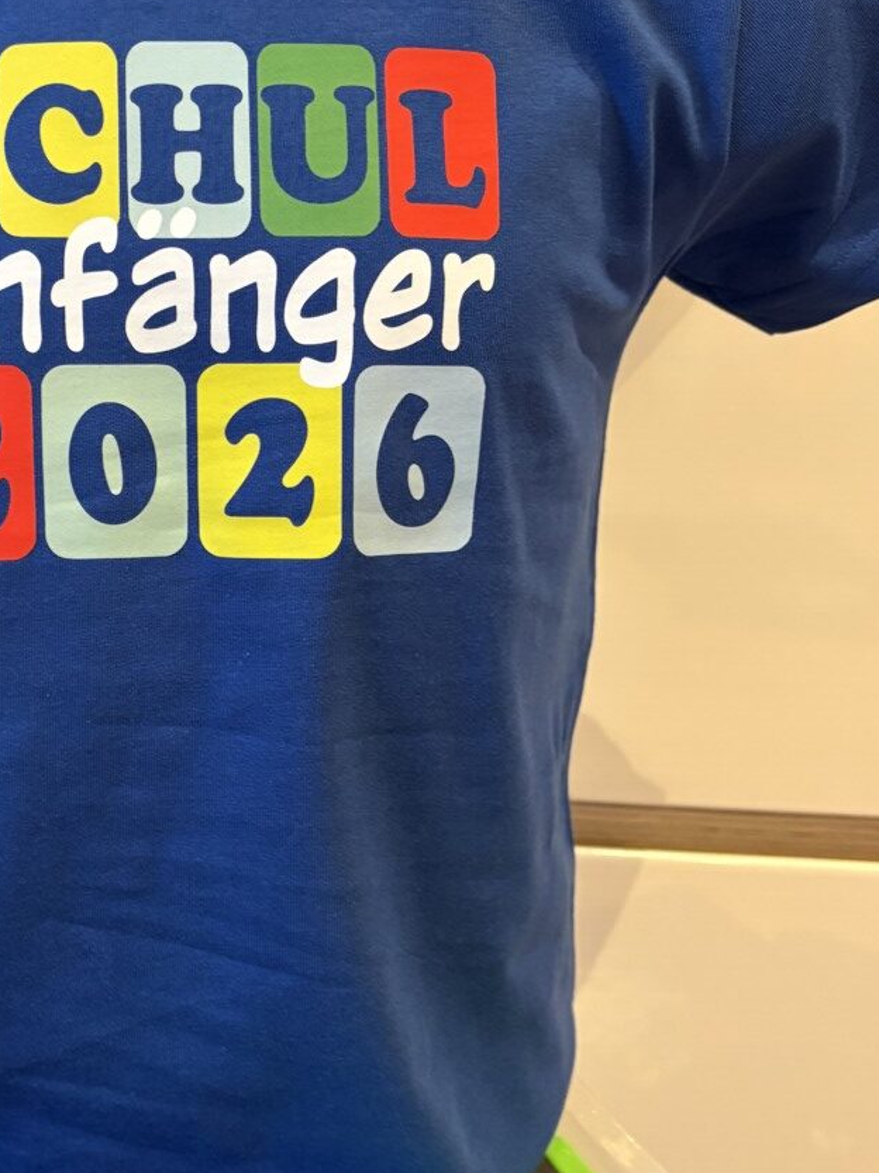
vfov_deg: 42.1
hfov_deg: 31.6
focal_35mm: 45
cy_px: 547
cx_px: 214
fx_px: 1524
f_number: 1.6
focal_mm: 5.96
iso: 320
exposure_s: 1/60
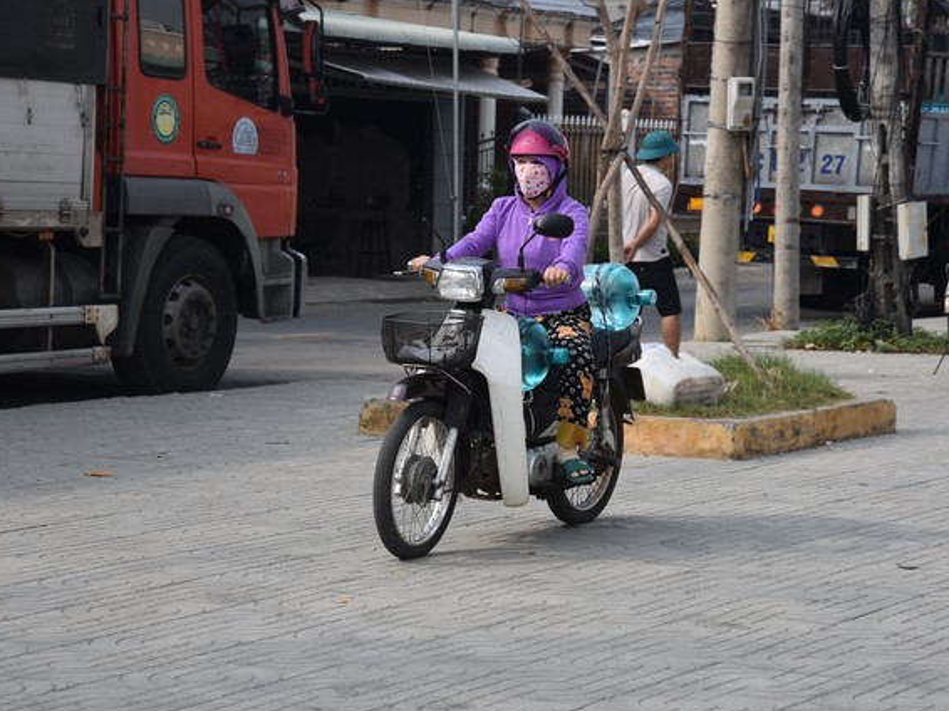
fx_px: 2877
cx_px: 474
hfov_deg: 18.7
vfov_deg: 14.1
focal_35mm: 105
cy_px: 359
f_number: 8
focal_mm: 95
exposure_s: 1/250
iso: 220
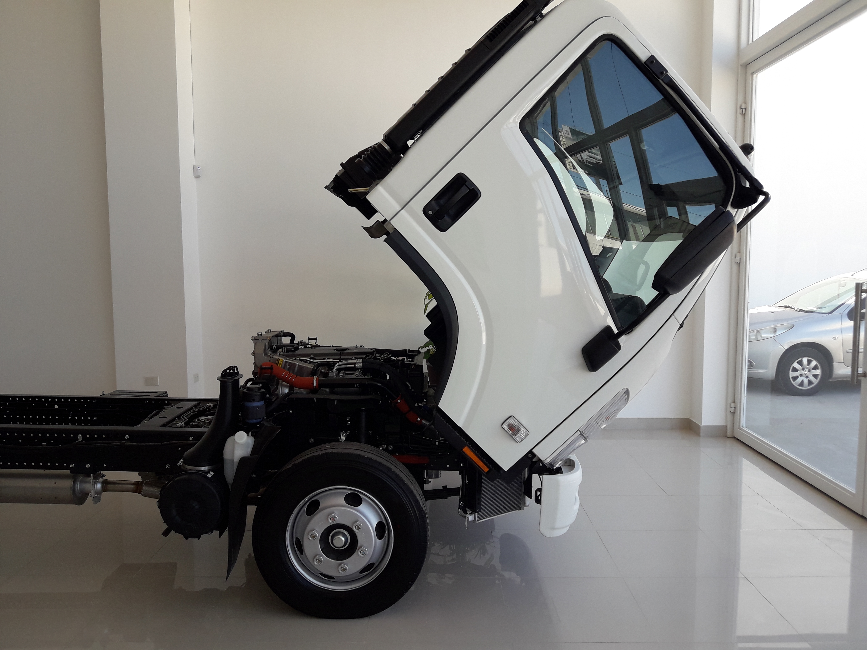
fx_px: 701
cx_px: 434
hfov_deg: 63.4
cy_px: 325
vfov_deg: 49.7
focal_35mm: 28
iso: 40
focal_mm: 3.7
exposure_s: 1/252
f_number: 1.9
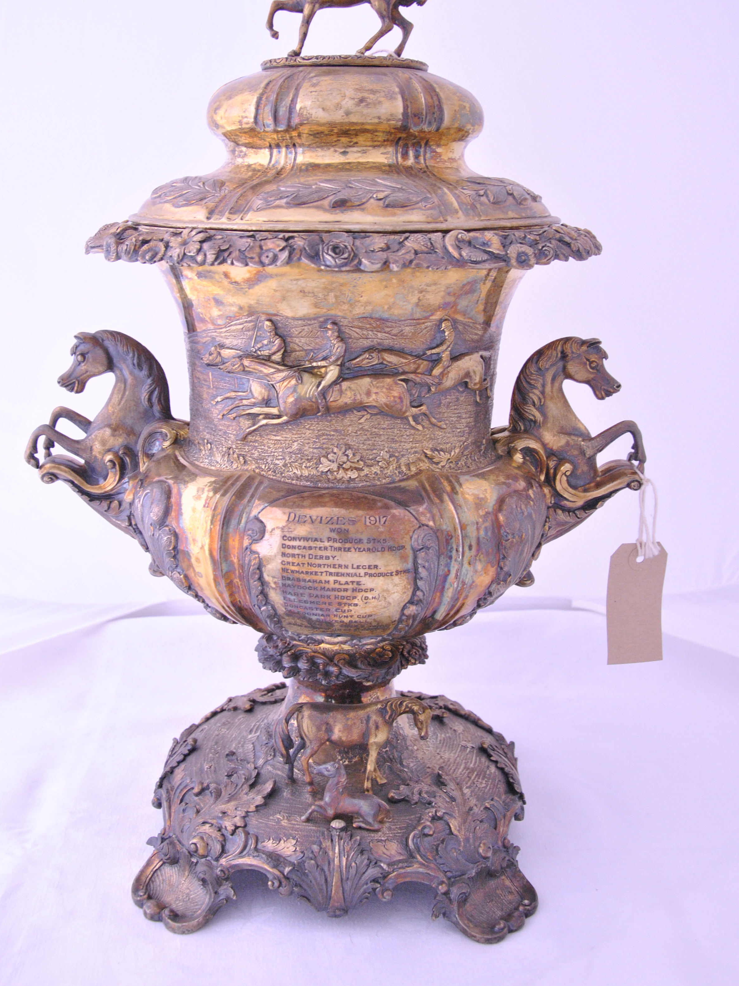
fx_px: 1110
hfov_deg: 36.8
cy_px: 408
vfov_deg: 47.7
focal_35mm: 39
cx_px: 357
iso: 800
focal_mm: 22
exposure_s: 1/15
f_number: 6.3
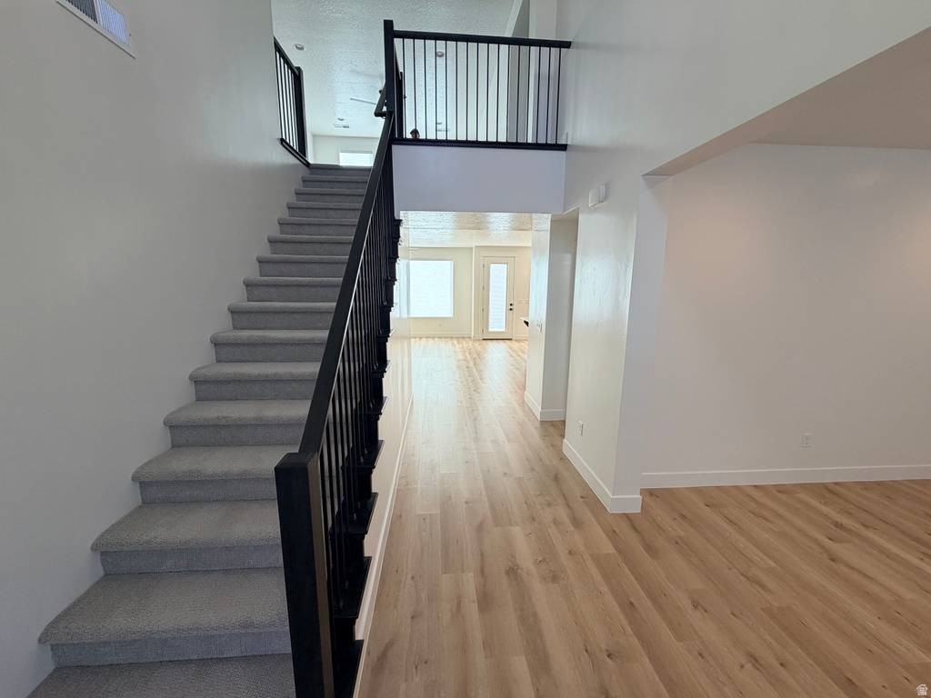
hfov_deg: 102.1
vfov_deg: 85.7
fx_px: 377
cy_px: 349
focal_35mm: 14
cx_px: 466
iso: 100
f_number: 2.2
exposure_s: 1/120
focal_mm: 2.22
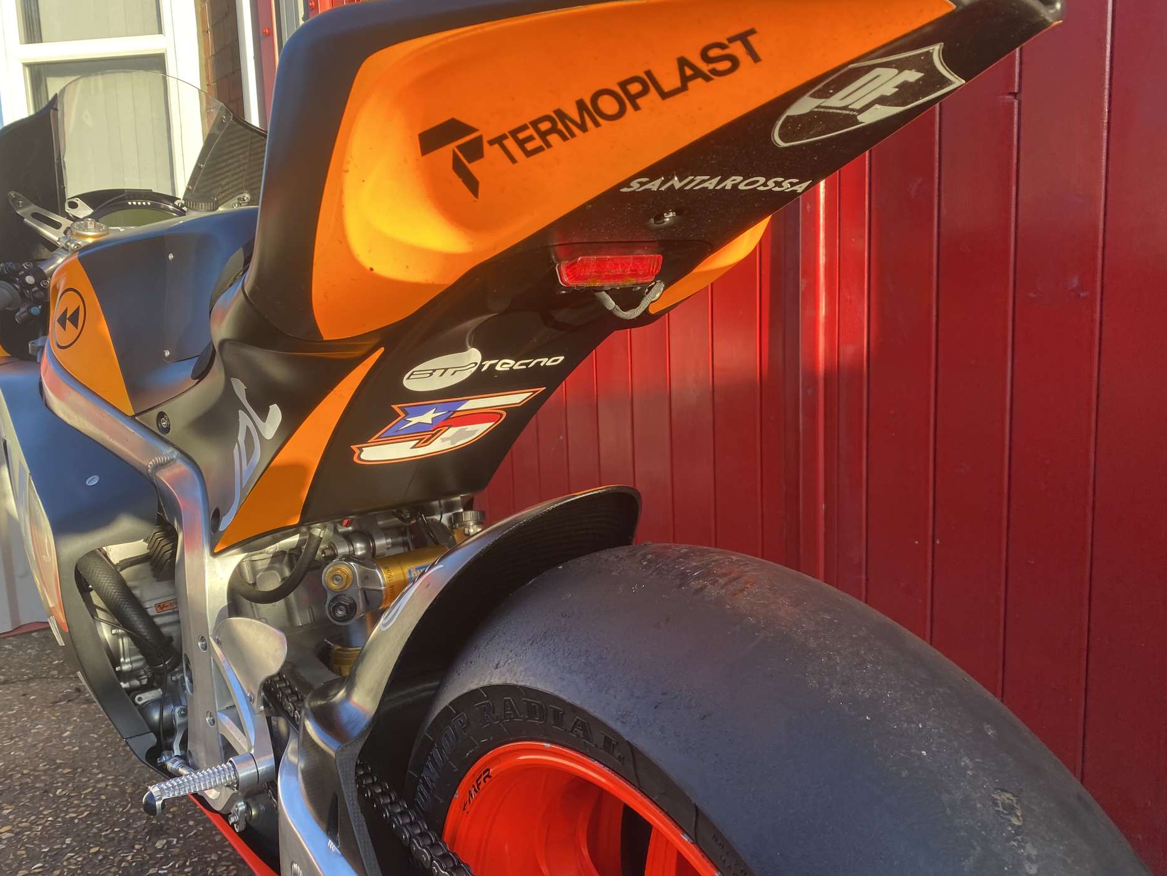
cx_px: 557
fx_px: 944
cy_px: 422
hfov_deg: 63.4
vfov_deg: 49.7
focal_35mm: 28
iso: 32
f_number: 1.8
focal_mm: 4.25
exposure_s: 1/265
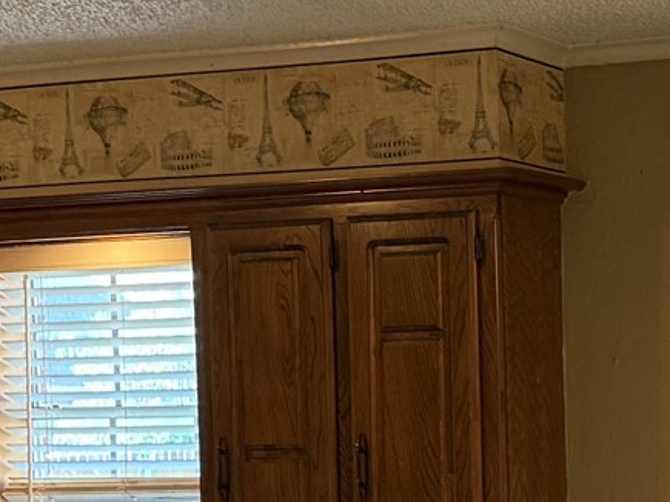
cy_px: 485
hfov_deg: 18.0
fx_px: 2051
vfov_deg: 13.8
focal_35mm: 106
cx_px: 699
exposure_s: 1/120
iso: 200
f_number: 1.78
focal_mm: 6.76
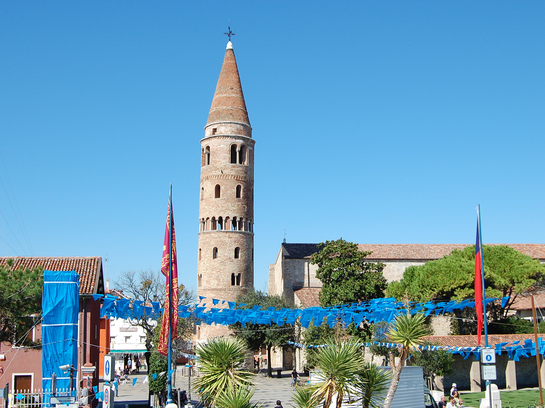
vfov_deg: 30.9
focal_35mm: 47
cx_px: 259
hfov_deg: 40.4
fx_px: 740
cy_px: 198
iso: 200
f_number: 10
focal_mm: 28
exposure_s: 1/320
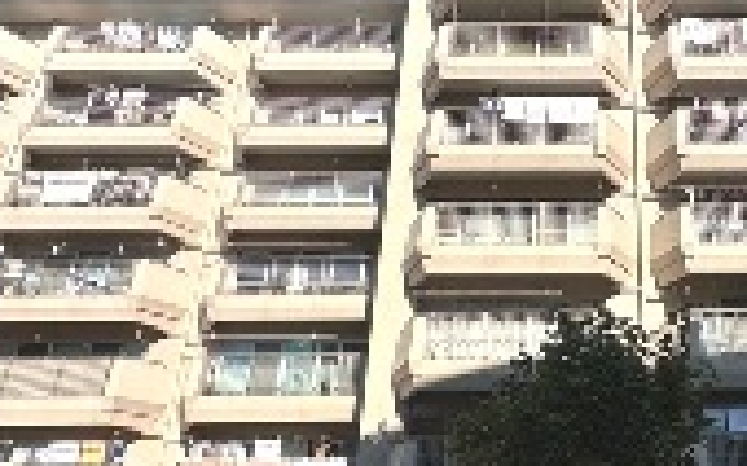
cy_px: 290
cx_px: 602
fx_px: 712
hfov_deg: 51.7
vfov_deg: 36.0
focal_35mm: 35
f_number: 2.2
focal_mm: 2.22
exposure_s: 1/2747
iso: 50
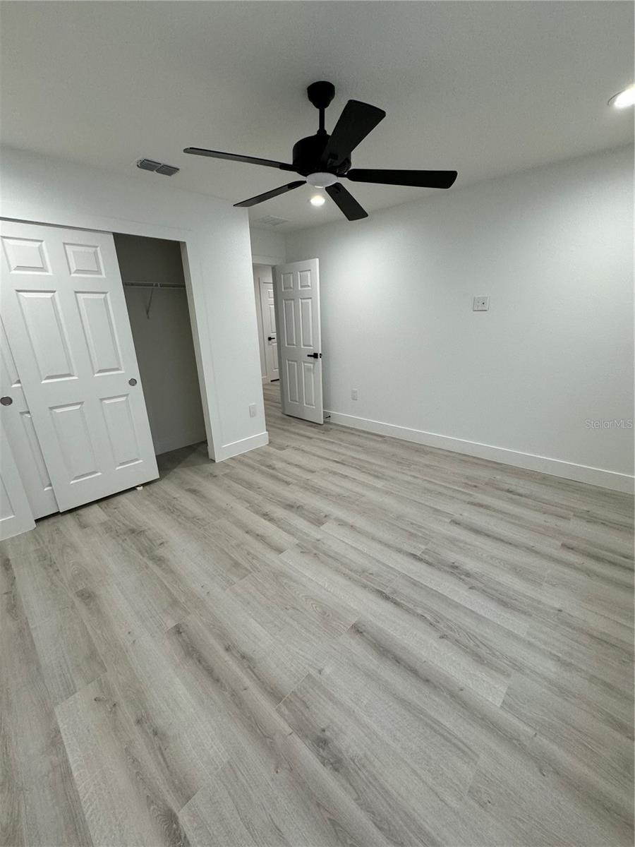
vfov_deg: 102.1
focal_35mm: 14
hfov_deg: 85.7
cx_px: 318
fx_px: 342
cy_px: 424
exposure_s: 1/120
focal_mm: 2.22
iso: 200
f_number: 2.2
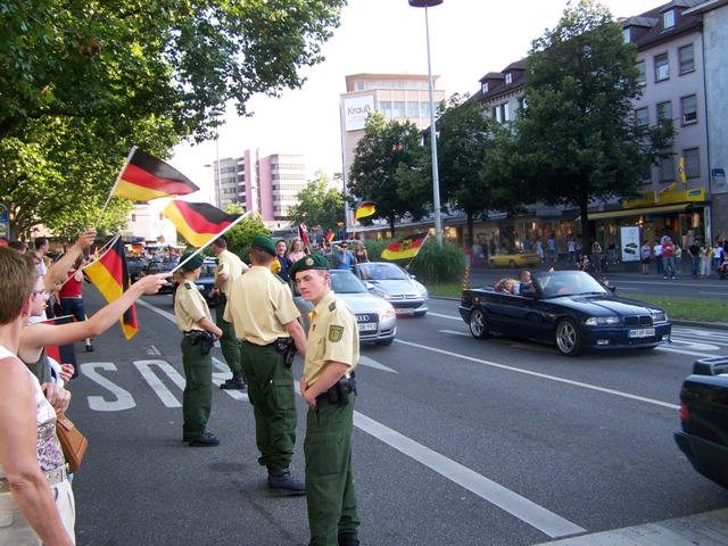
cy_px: 273
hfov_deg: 49.0
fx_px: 799
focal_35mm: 38
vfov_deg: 37.7
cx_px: 364
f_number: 2.8
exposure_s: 1/160
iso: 80
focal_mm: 6.3
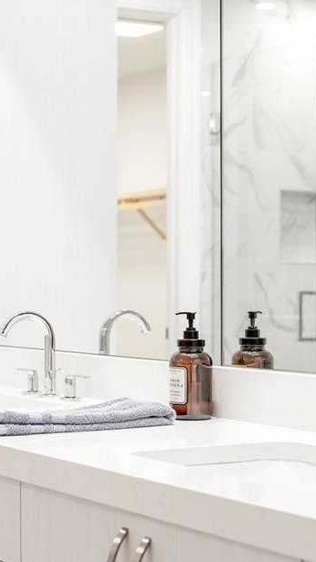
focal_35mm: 87
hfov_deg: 13.9
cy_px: 298
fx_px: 1297
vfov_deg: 24.5
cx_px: 166
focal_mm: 50
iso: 320
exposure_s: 1/40
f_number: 4.5
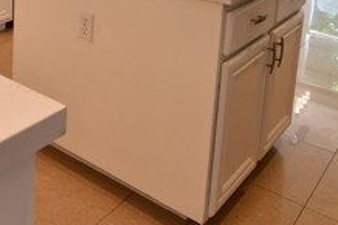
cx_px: 8
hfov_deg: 37.8
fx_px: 441
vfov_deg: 25.0
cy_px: -63
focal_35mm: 47
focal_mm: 11
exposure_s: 1/100
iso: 400
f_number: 4
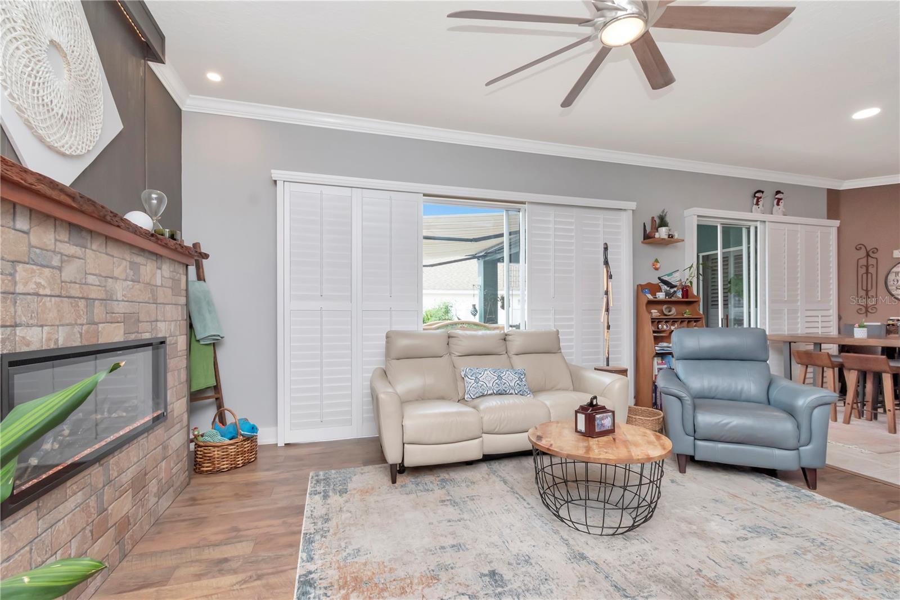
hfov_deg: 100.4
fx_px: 375
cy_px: 300
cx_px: 450
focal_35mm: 15
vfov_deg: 77.3
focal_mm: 10
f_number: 10
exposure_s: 1/160
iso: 500
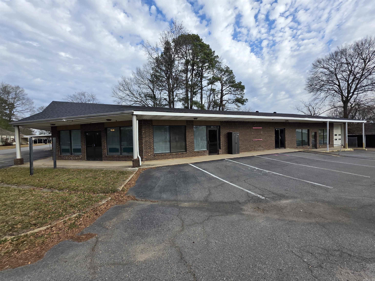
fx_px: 141
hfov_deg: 106.2
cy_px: 140
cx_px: 188
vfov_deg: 89.9
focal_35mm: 13
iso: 40
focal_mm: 2.2
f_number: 1.9
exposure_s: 1/1272
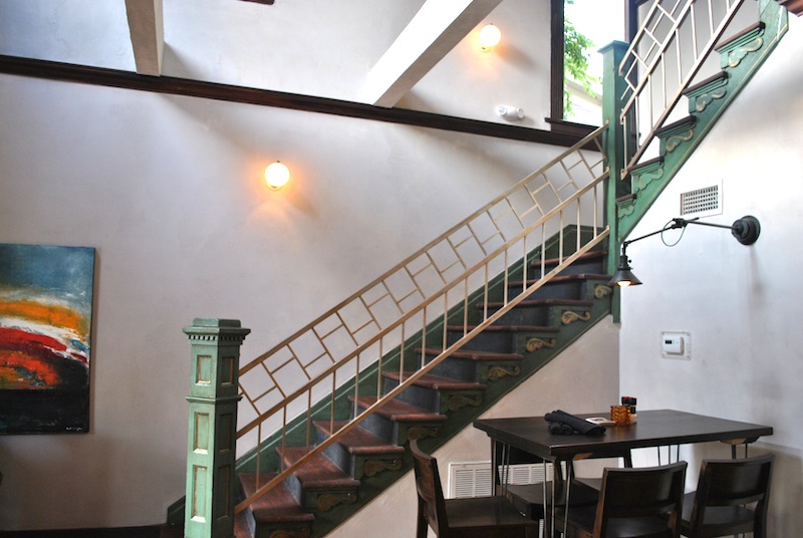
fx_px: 603
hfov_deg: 67.3
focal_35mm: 27
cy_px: 269
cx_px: 402
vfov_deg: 48.1
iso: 320
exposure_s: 1/30
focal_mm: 18
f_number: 3.5
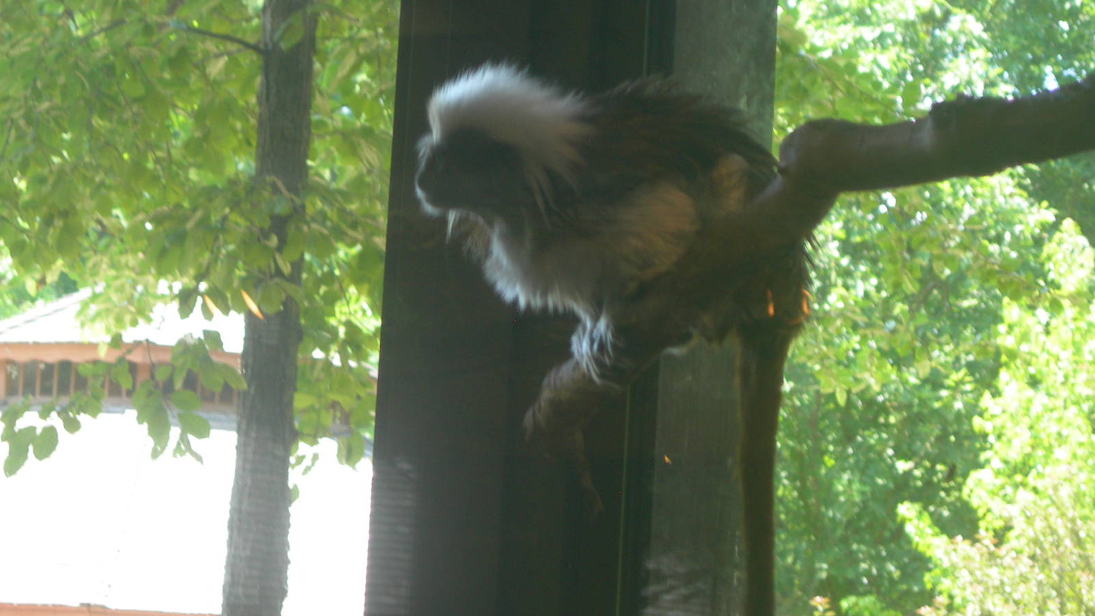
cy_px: 227
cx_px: 549
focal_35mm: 125
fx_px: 3629
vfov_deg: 9.7
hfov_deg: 17.2
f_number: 4.9
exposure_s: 1/14.8
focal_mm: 23.4
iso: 50
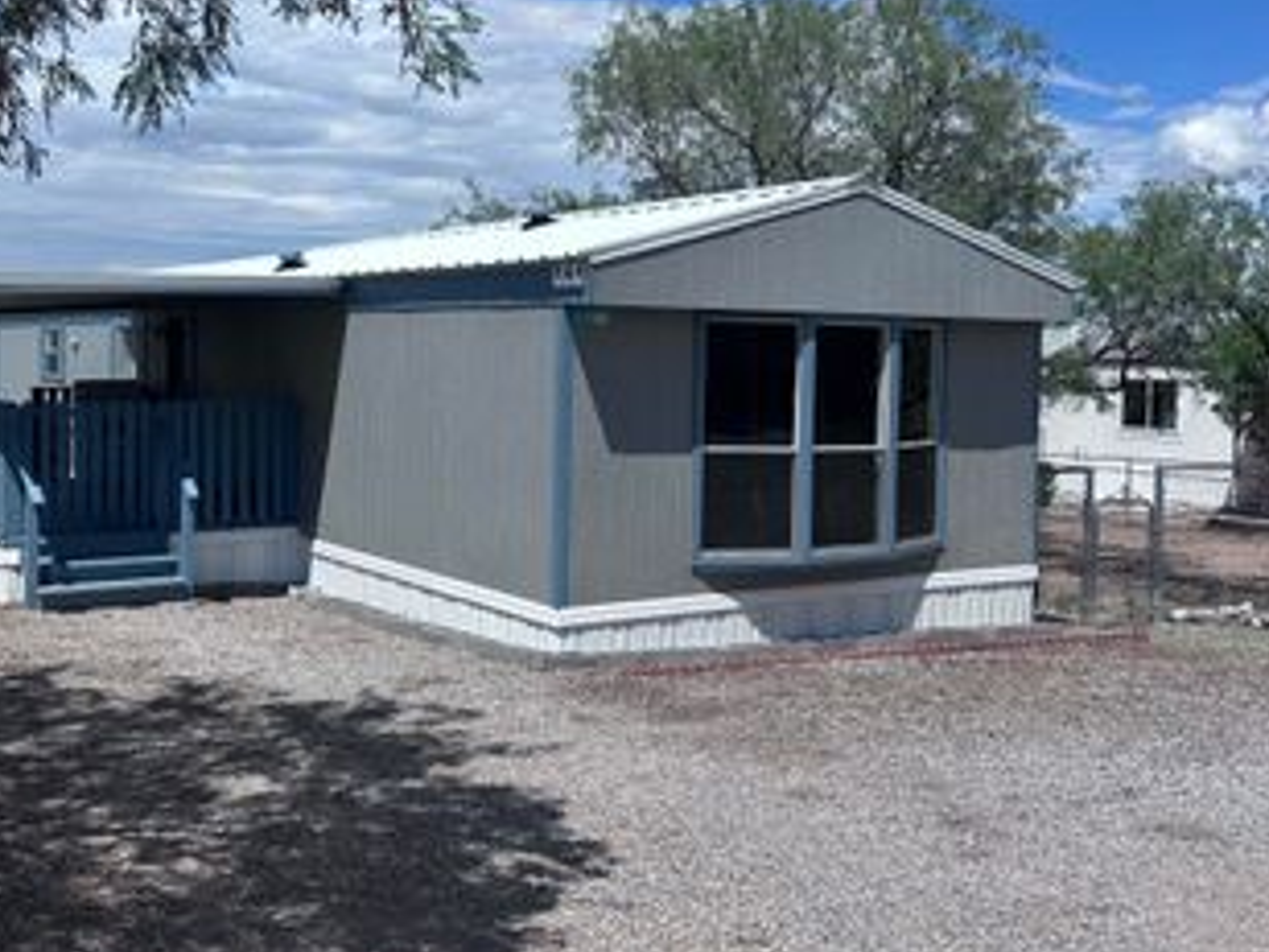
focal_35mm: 39
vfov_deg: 36.7
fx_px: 1430
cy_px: 394
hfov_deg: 47.8
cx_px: 602
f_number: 1.78
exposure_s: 1/8197
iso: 80
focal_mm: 6.86
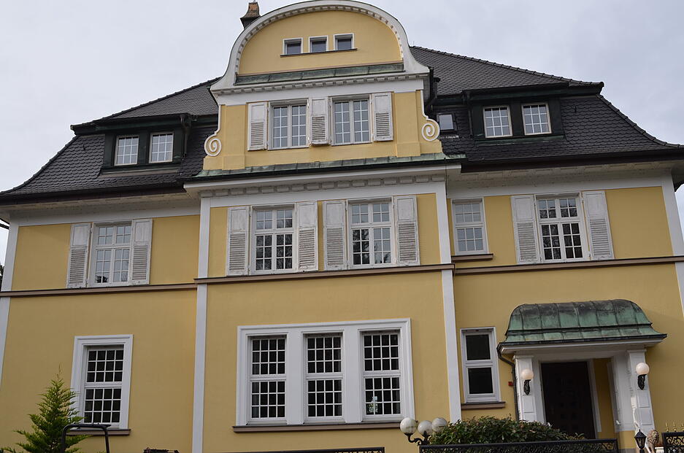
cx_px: 342
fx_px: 683
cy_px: 226
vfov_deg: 36.7
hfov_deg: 53.2
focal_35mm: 36
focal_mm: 24
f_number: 5.6
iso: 100
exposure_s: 1/250
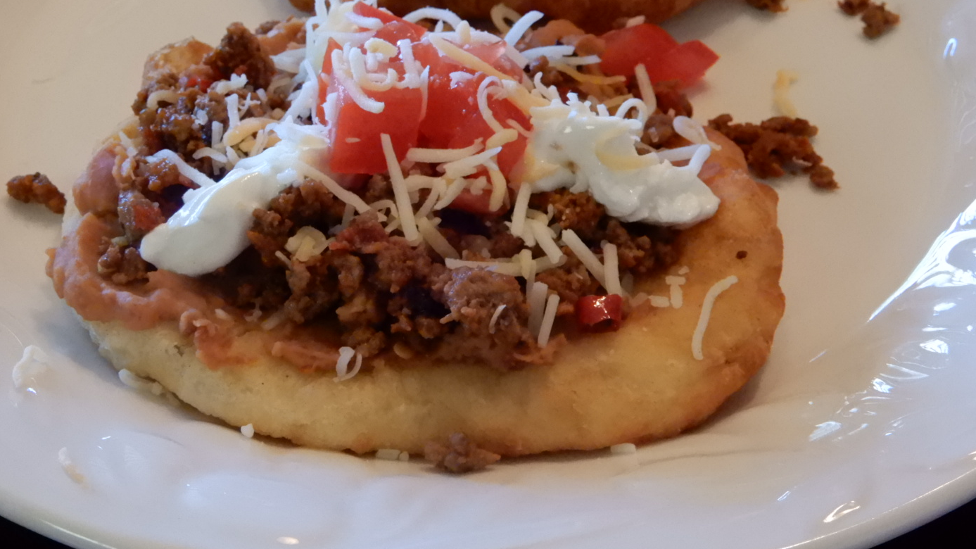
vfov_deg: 13.7
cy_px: 233
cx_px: 438
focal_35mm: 88
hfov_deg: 24.2
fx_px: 2277
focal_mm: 12.5
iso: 1250
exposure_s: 1/60
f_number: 4.5
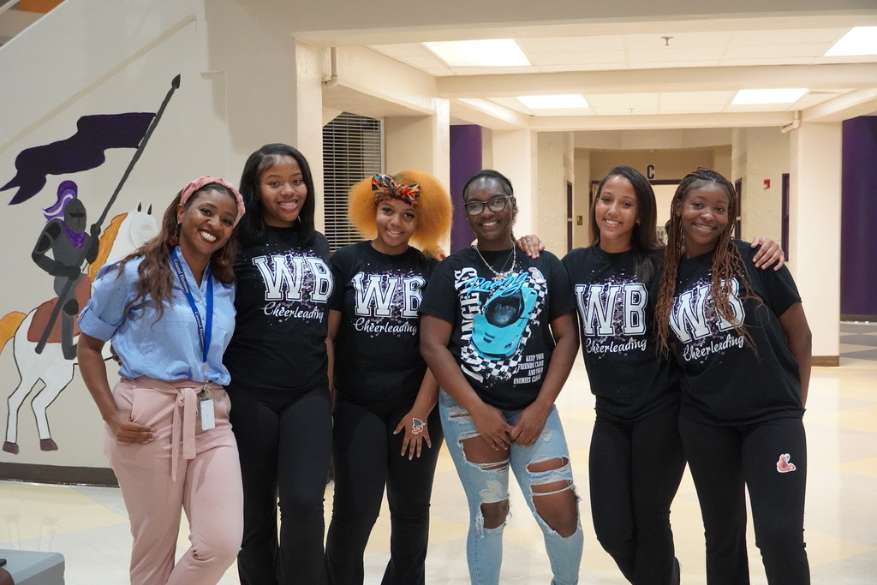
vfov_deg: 28.1
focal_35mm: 48
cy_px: 292
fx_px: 1169
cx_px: 438
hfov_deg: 41.1
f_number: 4.5
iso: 5000
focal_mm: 32
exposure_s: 1/160
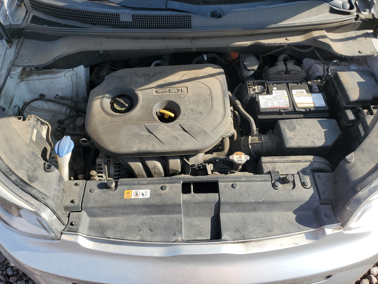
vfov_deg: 53.1
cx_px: 189
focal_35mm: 26
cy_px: 142
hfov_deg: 67.3
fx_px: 284
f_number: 1.5
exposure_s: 1/1250
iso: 50
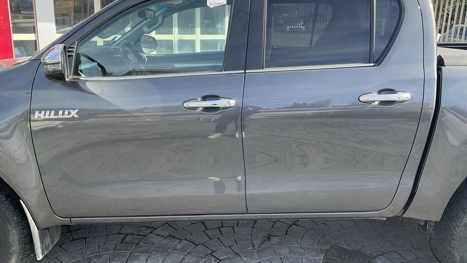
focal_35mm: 32
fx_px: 396
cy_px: 120
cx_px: 236
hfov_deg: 61.0
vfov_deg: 36.6
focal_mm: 3
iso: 25
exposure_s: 1/324
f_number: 1.8
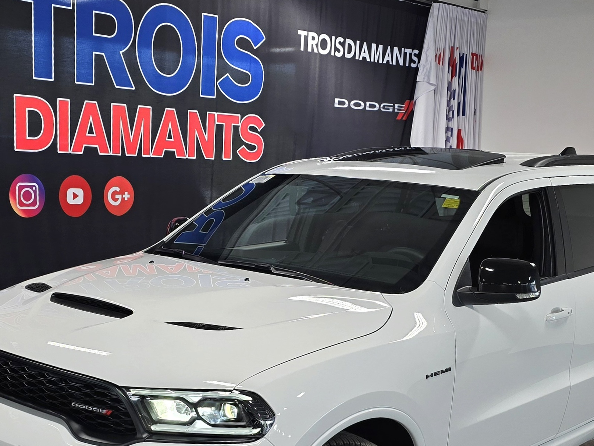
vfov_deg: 34.9
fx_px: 704
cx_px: 224
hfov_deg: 45.4
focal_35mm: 41
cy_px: 286
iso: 64
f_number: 1.7
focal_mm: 6.3
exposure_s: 1/120
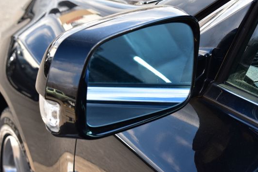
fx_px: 616
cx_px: 129
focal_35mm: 86
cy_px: 91
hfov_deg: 23.7
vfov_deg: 15.9
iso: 400
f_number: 9
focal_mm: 48
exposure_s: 1/125
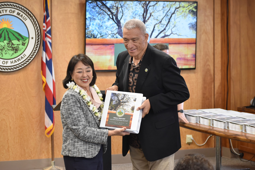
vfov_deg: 12.2
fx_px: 797
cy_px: 85
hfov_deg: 18.2
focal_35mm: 112
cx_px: 128
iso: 1400
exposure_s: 1/125
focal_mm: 75
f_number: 4.8
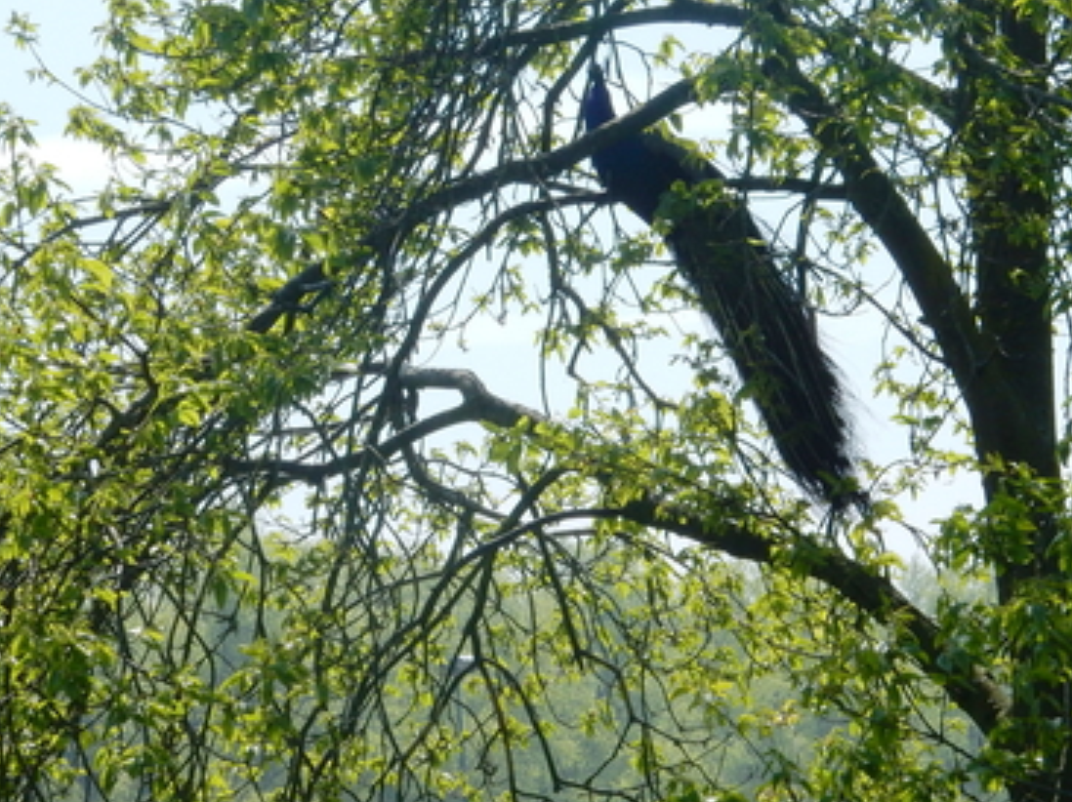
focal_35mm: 228
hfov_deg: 8.7
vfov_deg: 6.5
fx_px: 7056
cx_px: 598
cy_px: 272
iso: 125
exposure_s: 1/640
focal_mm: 24.7
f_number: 6
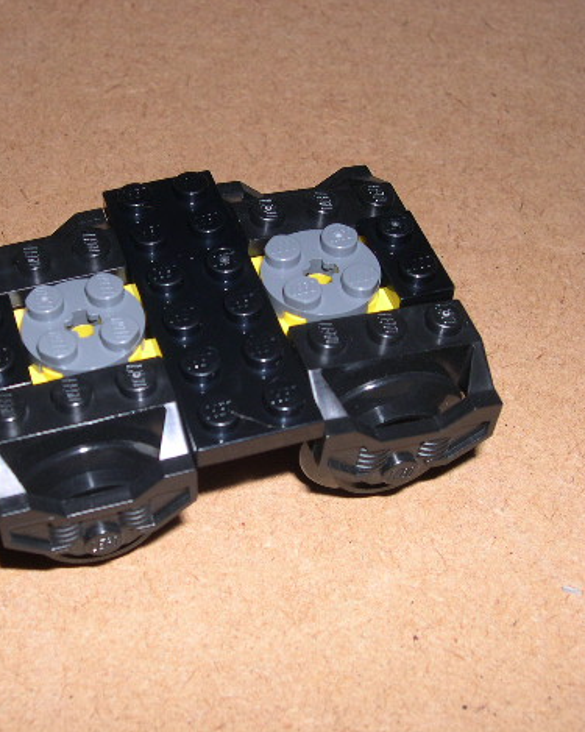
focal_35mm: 56
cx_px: 186
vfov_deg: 33.6
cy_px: 361
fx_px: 1212
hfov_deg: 26.9
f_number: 8
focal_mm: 9
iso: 100
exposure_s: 1/60
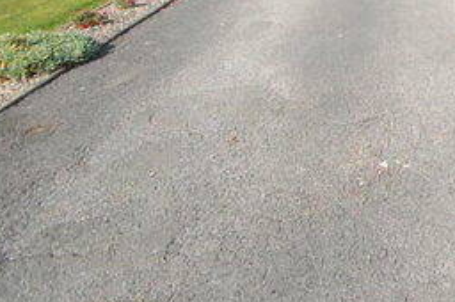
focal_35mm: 41
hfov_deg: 32.8
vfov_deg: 28.4
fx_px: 518
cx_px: 613
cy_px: -59
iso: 1600
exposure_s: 1/4000
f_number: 5
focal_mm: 10
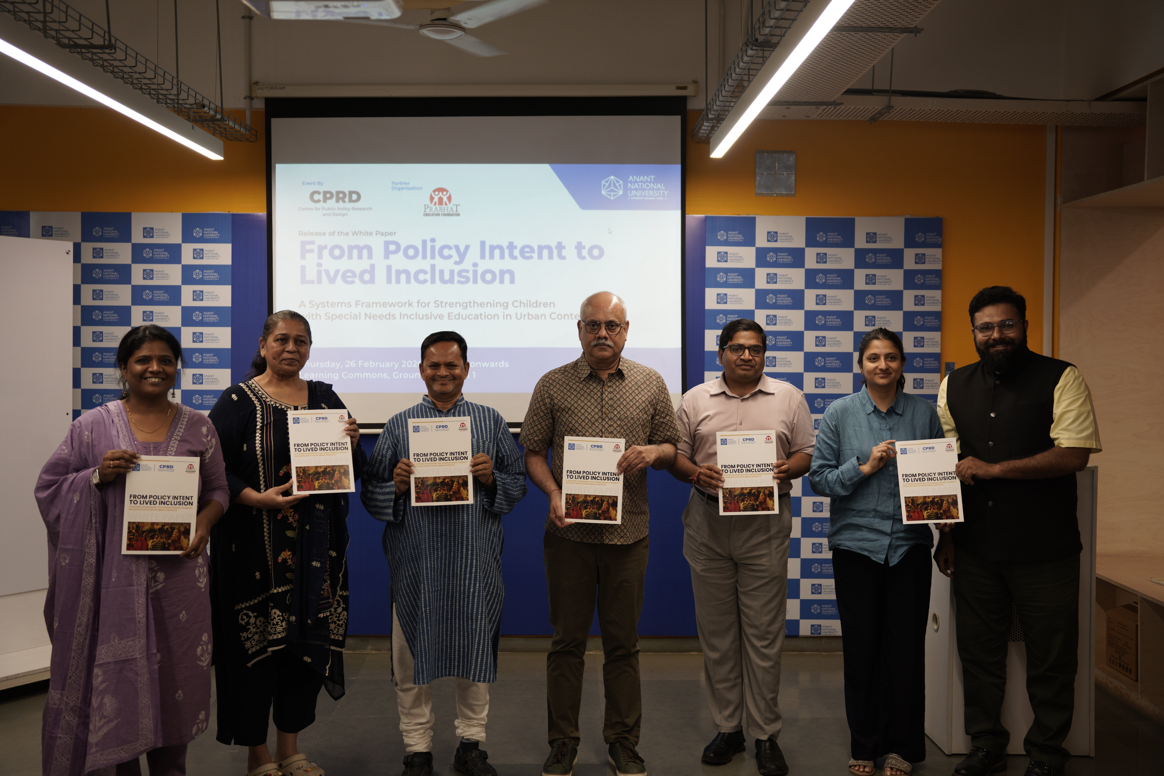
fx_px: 1238
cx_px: 582
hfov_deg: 50.3
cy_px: 388
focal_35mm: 38
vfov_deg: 34.8
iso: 320
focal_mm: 38.3
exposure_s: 1/100
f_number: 2.8
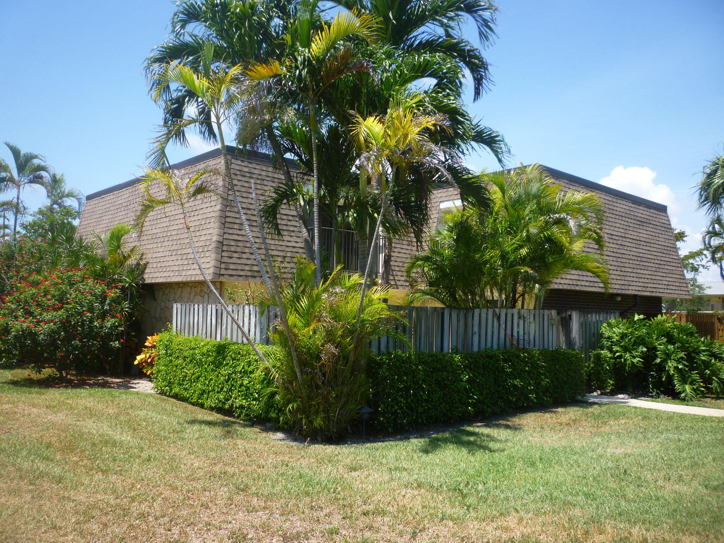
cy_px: 272
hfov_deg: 61.7
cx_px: 362
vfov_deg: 48.2
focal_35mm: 29
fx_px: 607
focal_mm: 5.2
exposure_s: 1/500
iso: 80
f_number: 3.5
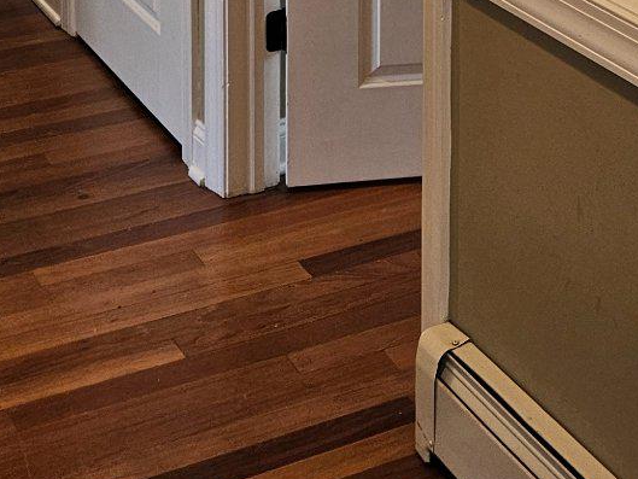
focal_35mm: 89
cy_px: -393
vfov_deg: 14.5
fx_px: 1641
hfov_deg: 21.6
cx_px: 556
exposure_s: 1/120
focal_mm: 5.4
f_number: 1.8
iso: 125
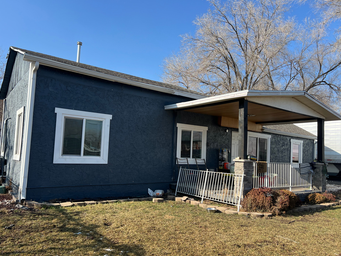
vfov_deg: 51.4
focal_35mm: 27
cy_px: 131
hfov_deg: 65.3
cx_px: 170
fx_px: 266
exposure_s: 1/2083
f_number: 1.5
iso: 50
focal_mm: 5.7
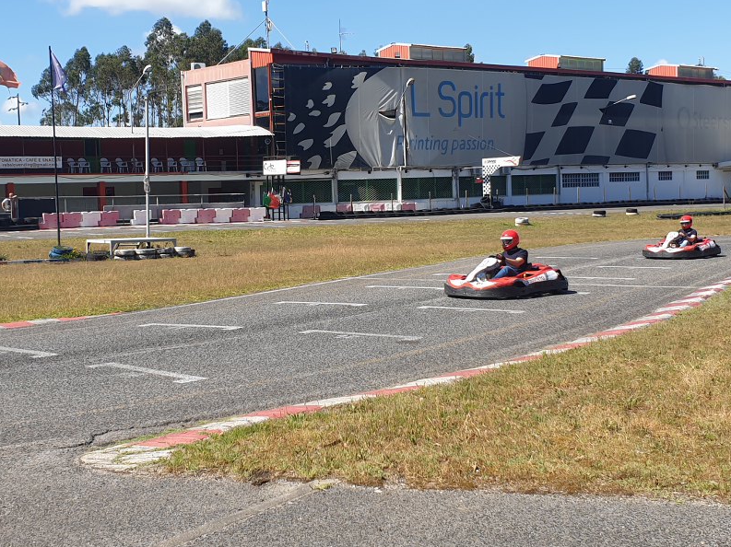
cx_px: 371
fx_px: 739
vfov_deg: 40.2
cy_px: 188
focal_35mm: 35
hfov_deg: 52.6
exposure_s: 1/1145
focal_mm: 4.3
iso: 50
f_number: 2.4
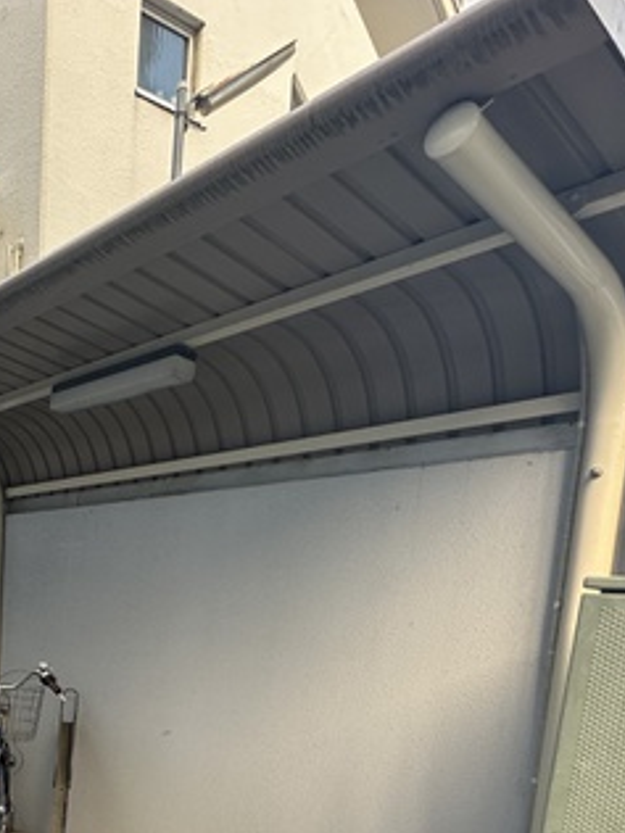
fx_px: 746
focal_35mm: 31
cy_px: 684
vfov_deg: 53.8
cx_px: -40
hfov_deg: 38.7
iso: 100
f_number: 2.2
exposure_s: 1/99
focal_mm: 2.22
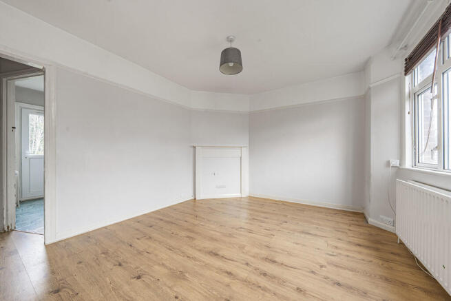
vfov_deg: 90.0
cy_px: 150
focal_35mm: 12
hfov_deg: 112.6
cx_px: 226
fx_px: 150
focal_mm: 12
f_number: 9
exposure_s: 1/5
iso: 320
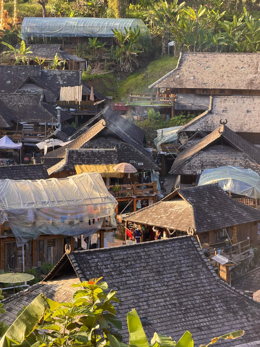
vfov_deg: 19.6
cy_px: 174
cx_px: 130
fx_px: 1001
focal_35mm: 100
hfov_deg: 14.8
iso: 50
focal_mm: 16.89
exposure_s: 1/121
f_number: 2.8
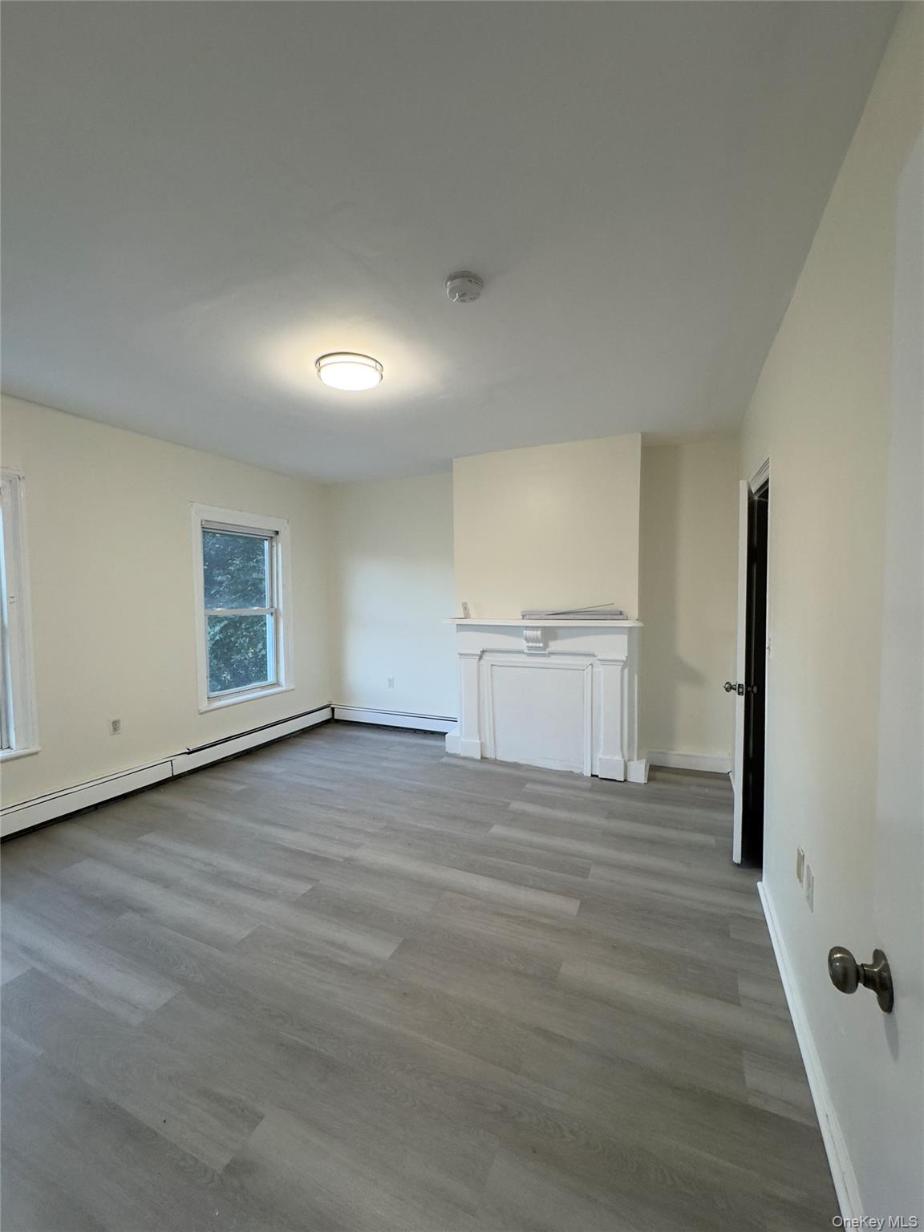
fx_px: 498
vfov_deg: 102.1
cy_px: 616
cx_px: 462
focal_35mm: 14
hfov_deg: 85.7
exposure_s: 1/120
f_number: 2.2
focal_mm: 2.22
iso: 200
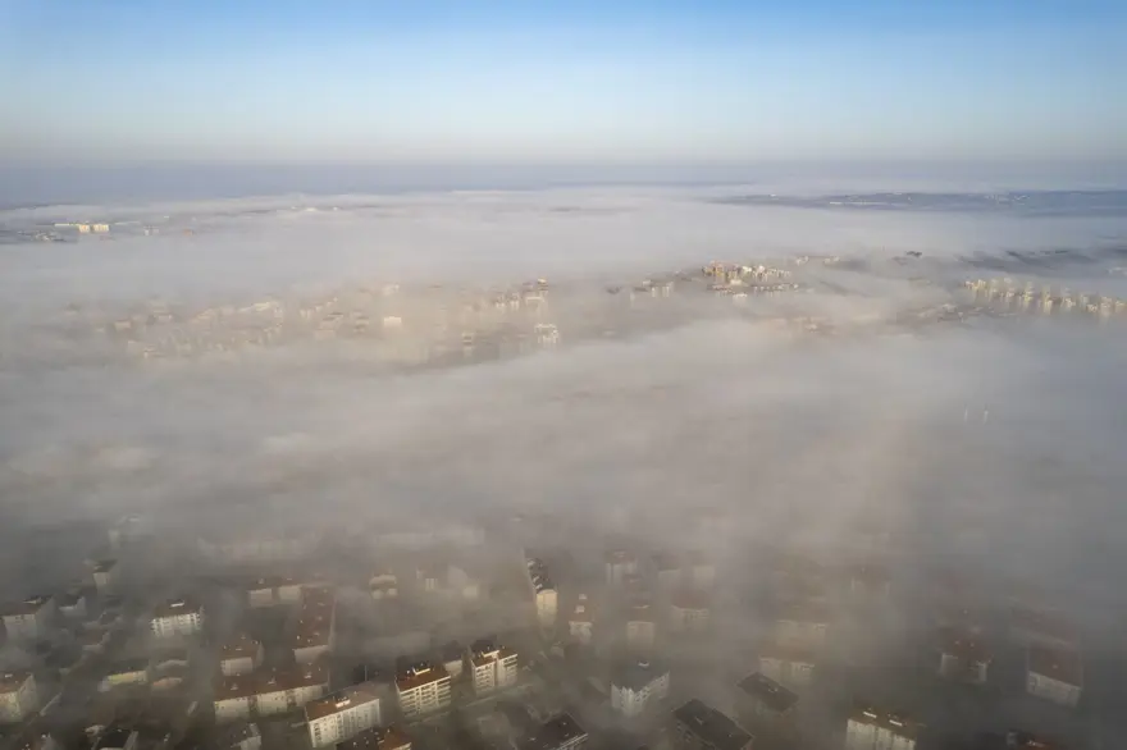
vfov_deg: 57.2
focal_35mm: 22
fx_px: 688
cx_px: 564
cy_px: 375
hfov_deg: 78.6
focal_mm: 8.38
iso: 100
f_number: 2.8
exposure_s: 1/1500
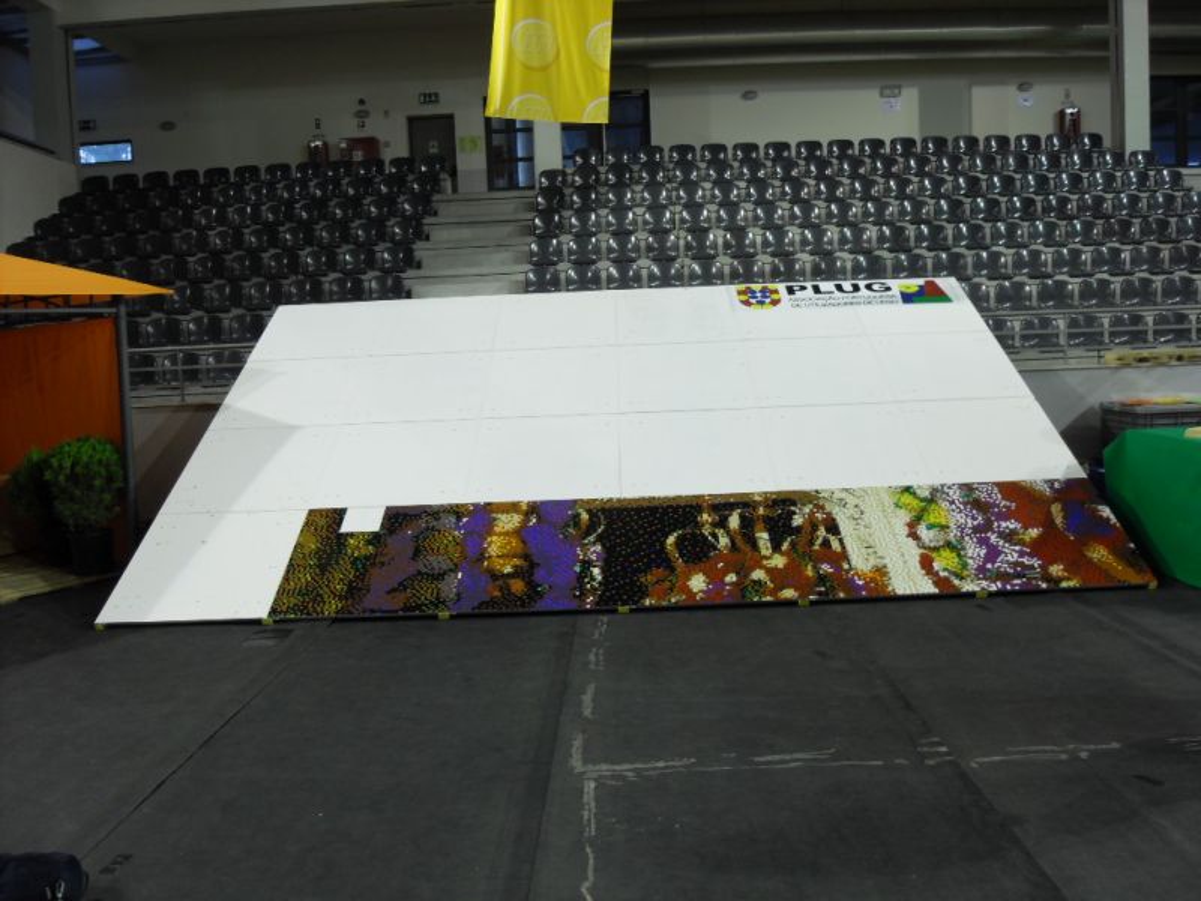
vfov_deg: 49.7
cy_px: 450
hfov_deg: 63.4
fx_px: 971
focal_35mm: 28
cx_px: 600
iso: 100
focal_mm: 6
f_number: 2.8
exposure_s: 1/45
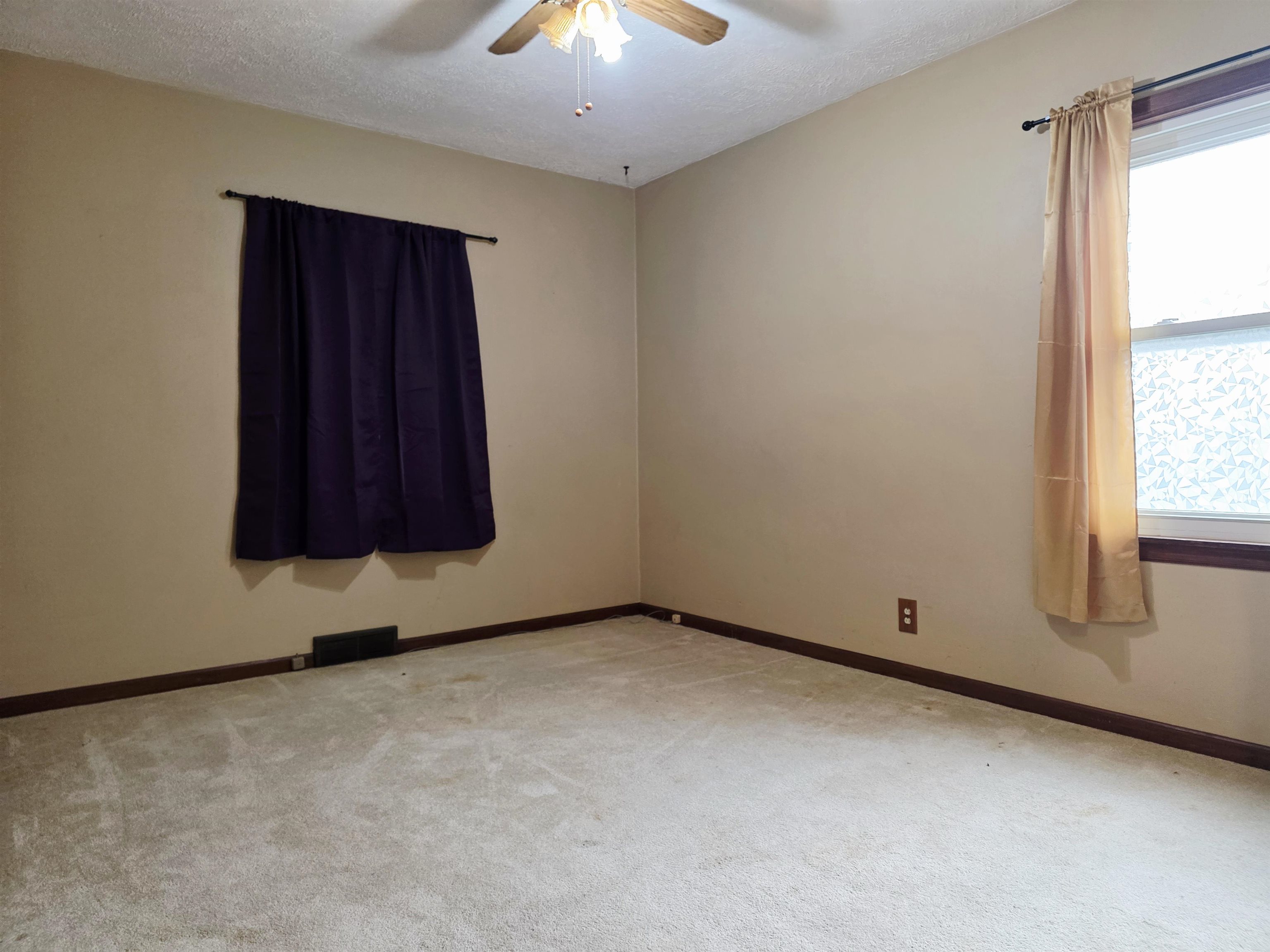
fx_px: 844
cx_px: 635
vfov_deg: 58.9
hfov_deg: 73.9
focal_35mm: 23
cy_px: 476
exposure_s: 1/120
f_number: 1.7
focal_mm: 6.3
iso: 320
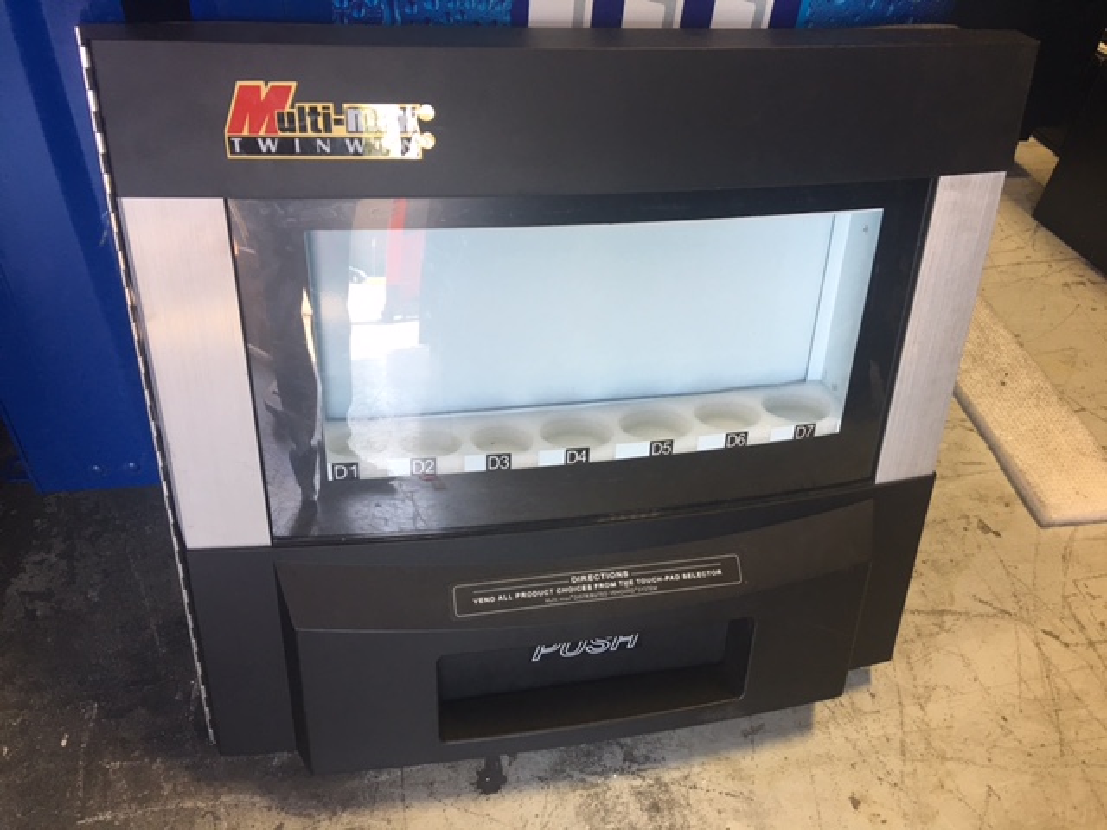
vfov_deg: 48.2
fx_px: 927
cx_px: 554
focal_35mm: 29
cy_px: 415
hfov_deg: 61.7
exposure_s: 1/30
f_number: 2.2
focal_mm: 4.15
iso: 25
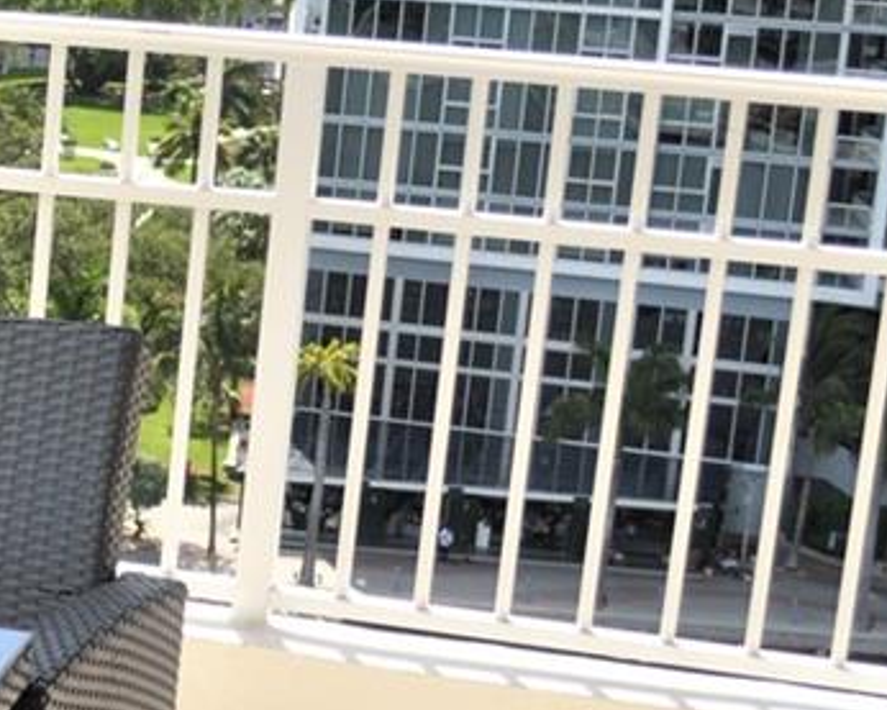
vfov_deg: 13.2
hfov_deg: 14.5
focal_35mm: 117
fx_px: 3072
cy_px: 493
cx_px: -679
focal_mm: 18
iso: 100
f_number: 3.5
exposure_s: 1/1000
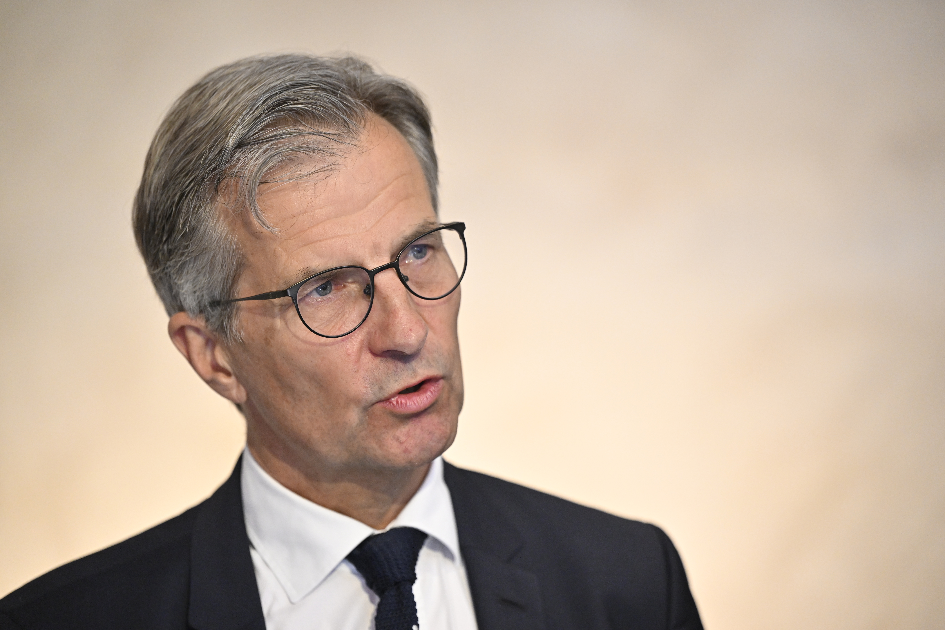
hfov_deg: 14.2
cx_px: 472
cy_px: 315
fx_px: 3806
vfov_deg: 9.5
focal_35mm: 145
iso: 3200
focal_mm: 145
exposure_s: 1/200
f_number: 2.8
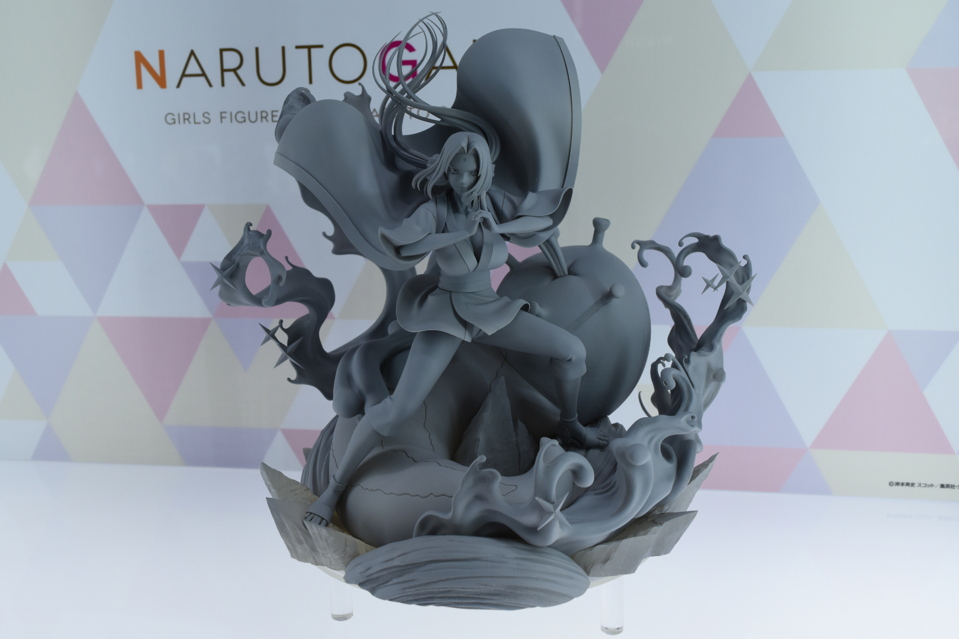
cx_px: 480
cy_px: 320
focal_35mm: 36
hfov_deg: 53.1
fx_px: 959
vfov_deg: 36.9
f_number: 8
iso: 640
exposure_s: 1/320
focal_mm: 24
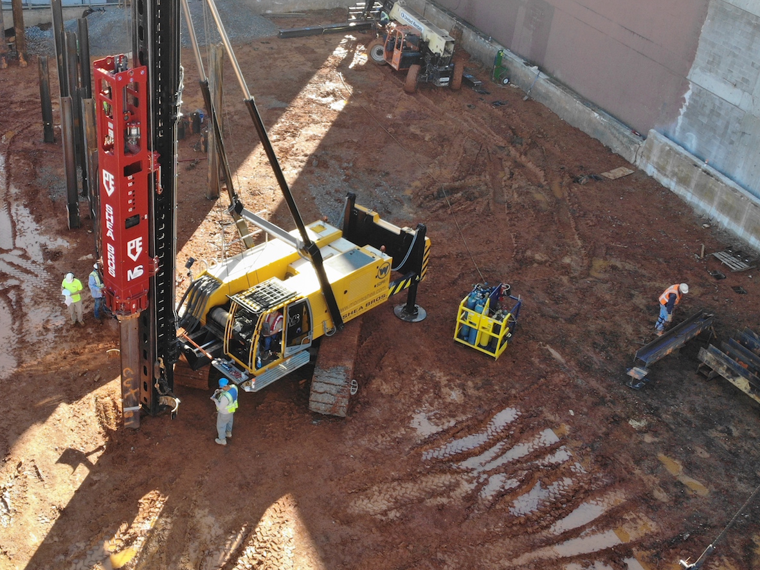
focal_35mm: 39
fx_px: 856
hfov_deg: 46.6
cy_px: 230
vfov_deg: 36.7
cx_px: 215
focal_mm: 4.5
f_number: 2.8
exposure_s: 1/136
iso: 100
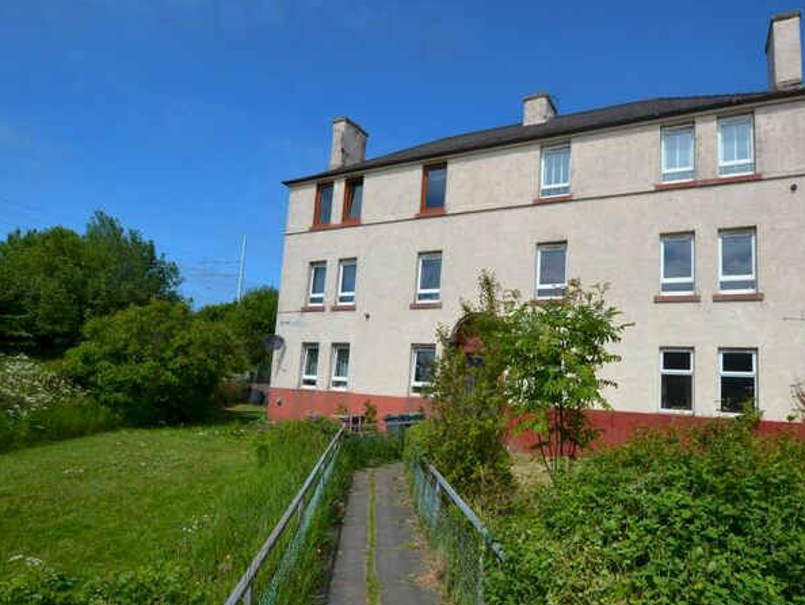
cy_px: 292
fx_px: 395
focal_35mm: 17
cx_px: 472
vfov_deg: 74.7
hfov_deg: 90.1
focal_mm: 10
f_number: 8
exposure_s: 1/250
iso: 100
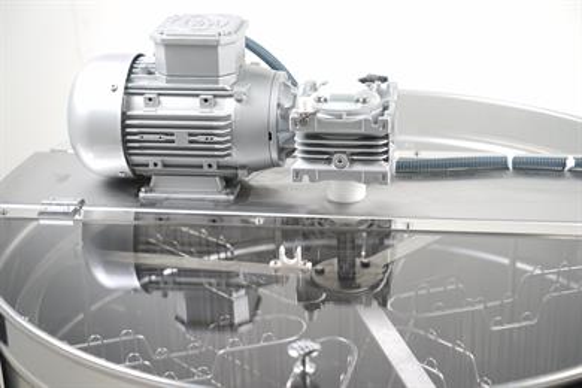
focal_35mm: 65
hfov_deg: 31.0
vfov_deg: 20.9
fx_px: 1051
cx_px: 291
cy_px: 194
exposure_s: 1/50
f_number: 5
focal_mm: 65
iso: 50
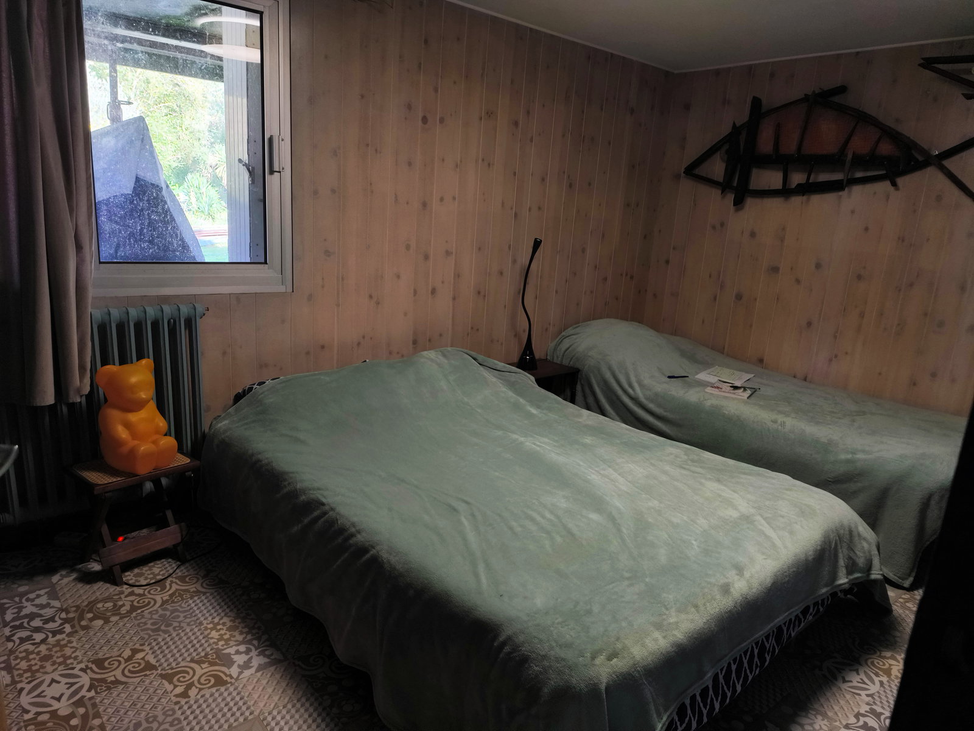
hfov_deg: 73.9
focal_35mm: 23
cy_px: 366
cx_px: 487
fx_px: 647
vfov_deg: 58.9
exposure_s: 1/101
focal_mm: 6.14
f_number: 1.65
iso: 500
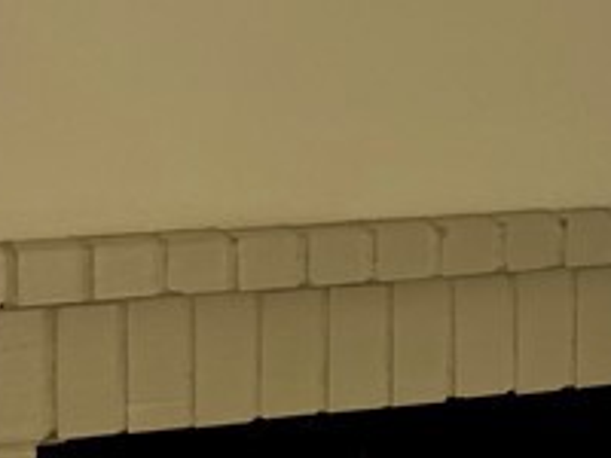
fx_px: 2171
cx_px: 1323
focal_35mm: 123
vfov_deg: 12.0
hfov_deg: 13.2
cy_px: 43
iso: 64
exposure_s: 1/121
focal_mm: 6.76
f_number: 1.78
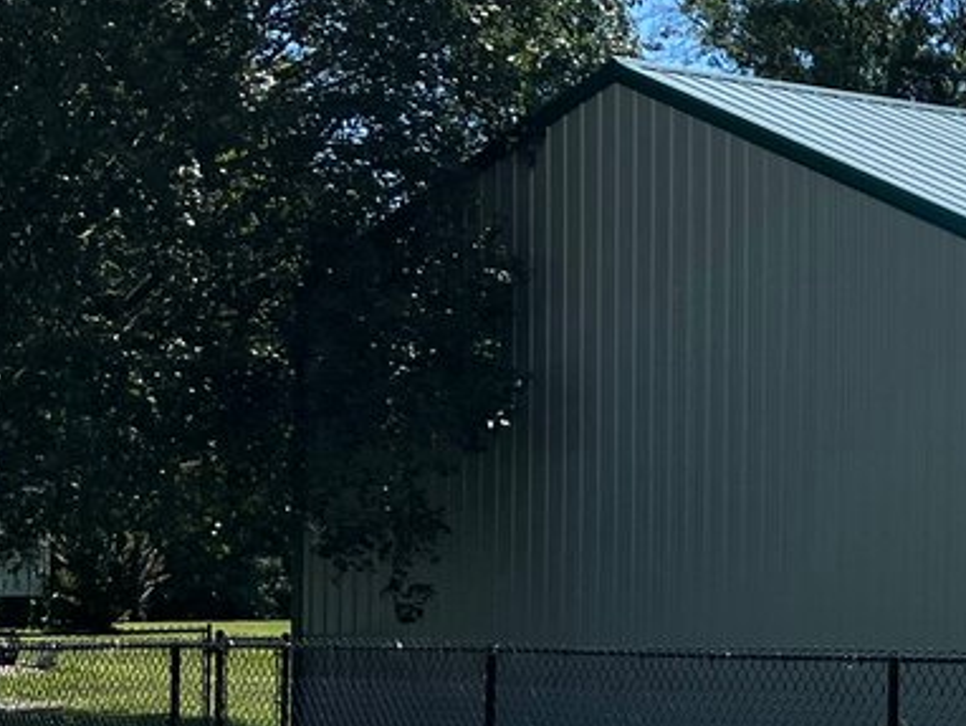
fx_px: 2876
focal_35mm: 103
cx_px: 1898
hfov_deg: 15.5
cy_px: 550
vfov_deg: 14.3
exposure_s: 1/2825
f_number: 1.6
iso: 50
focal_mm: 5.1
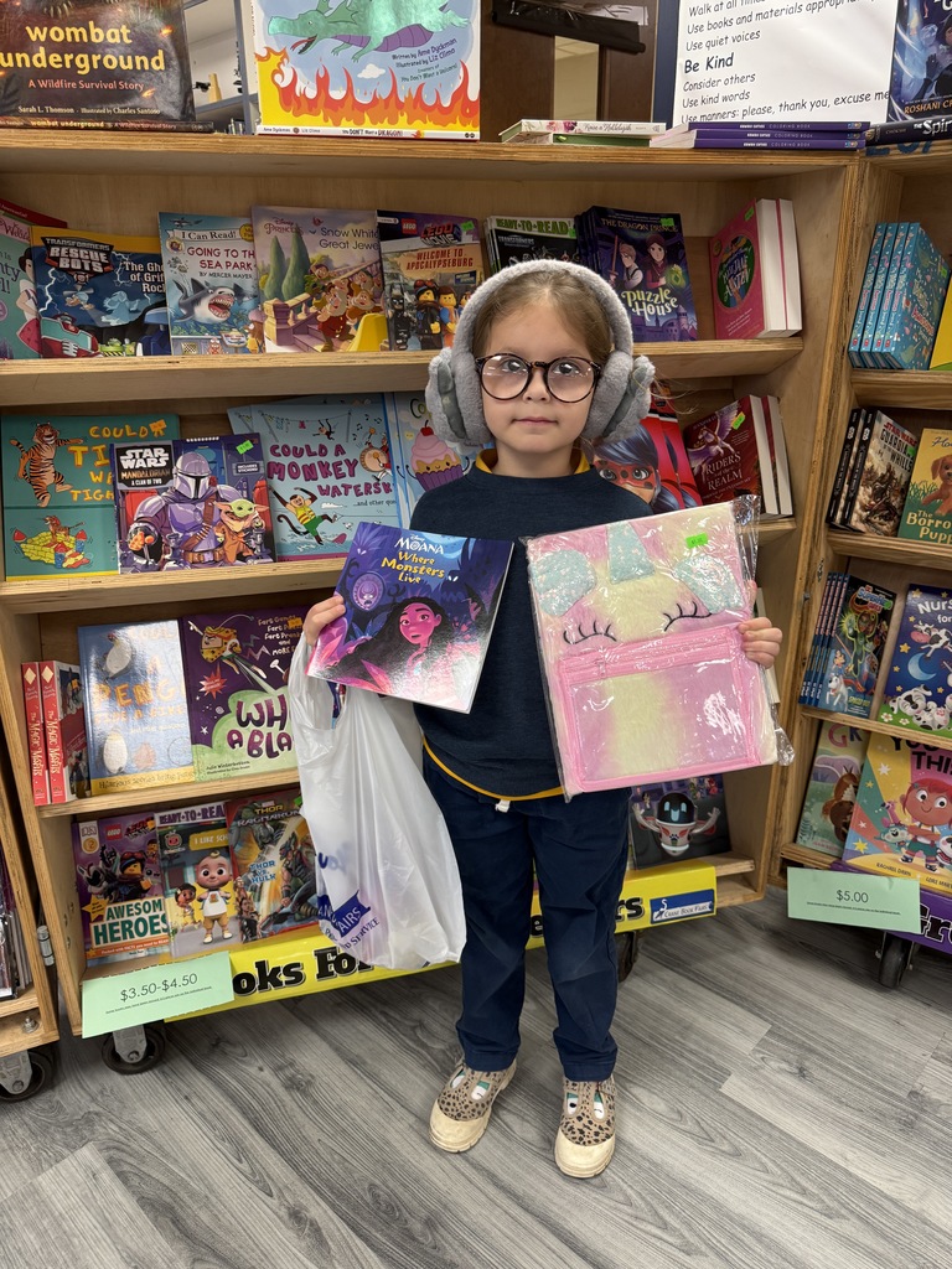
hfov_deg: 56.8
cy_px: 634
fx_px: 880
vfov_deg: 71.6
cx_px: 476
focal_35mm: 24
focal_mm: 6.76
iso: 200
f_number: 1.78
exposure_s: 1/120
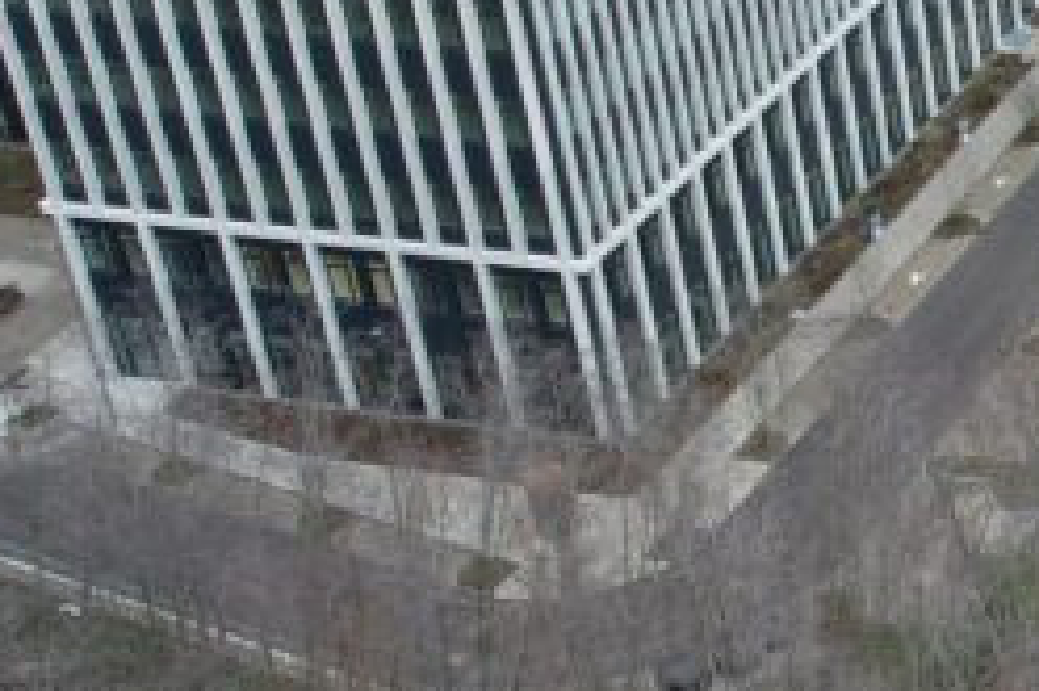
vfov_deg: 14.9
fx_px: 2625
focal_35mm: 91
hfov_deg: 19.1
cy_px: 140
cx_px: 1634
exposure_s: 1/80
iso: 100
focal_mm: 8.38
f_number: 2.8
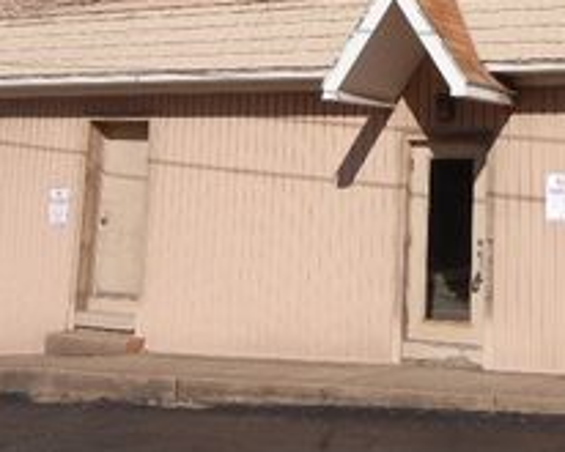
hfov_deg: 26.4
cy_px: -18
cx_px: 417
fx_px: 1188
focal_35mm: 71
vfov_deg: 20.7
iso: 160
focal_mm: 5.4
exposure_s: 1/700
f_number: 7
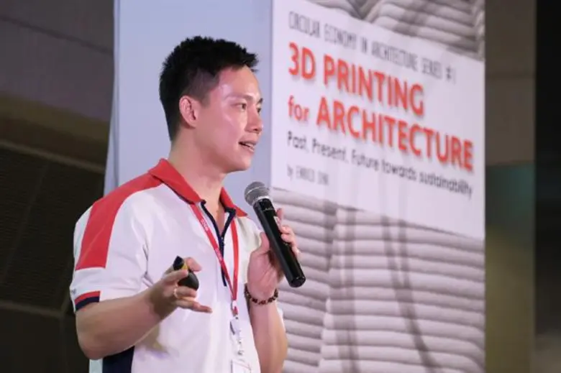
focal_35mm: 202
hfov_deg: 10.2
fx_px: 3146
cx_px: 280
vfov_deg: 6.8
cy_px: 186
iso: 6400
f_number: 4.4
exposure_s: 1/160
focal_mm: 134.5
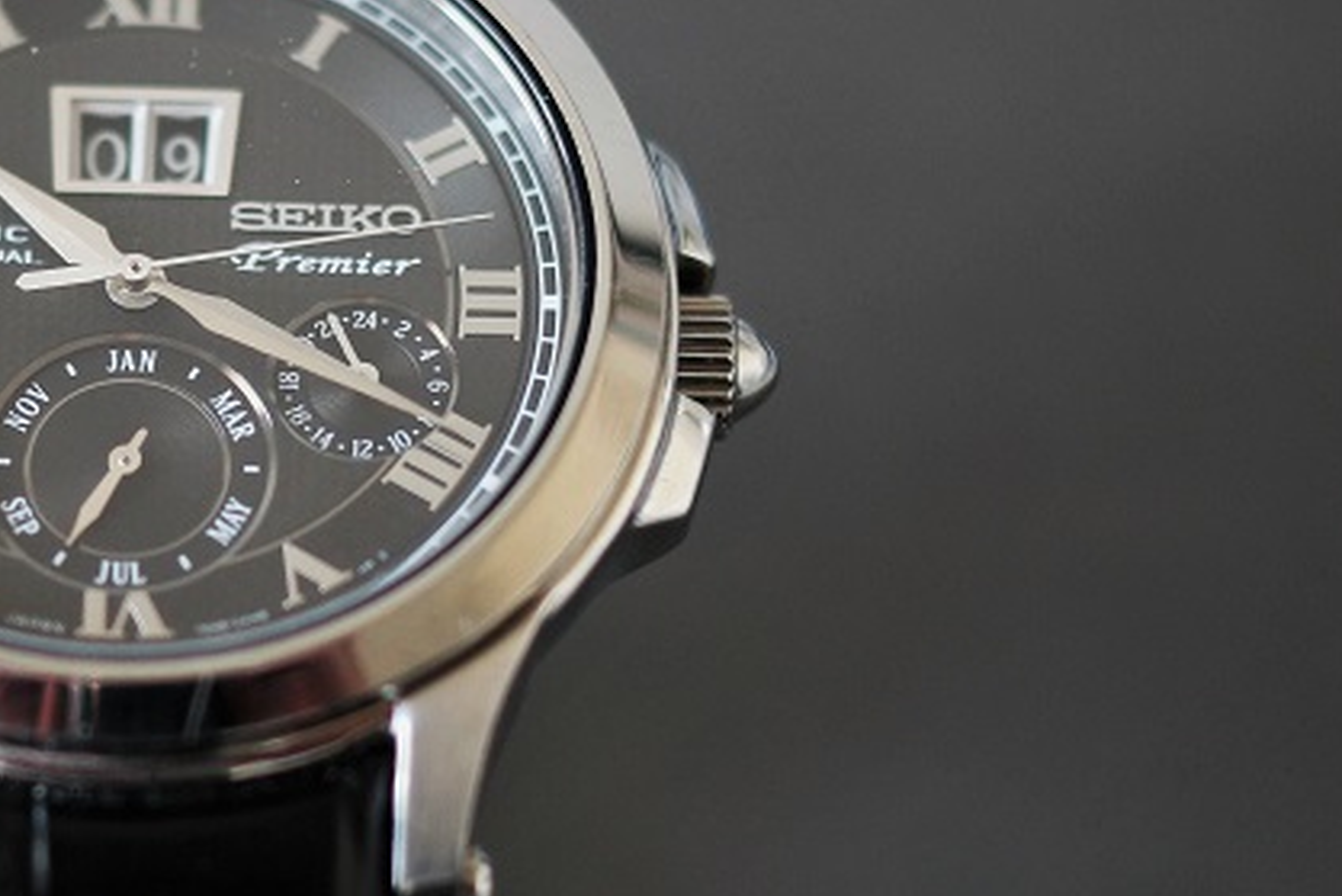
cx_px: 106
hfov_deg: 20.2
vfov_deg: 13.8
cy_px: 421
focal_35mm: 99
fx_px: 3692
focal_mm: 30
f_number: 2
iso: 400
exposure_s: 1/50
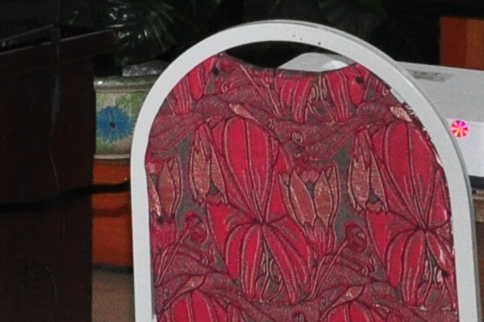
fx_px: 3773
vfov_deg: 4.7
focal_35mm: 281
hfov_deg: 7.1
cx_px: -416
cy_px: -564
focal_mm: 26
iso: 800
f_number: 8
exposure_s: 1/60
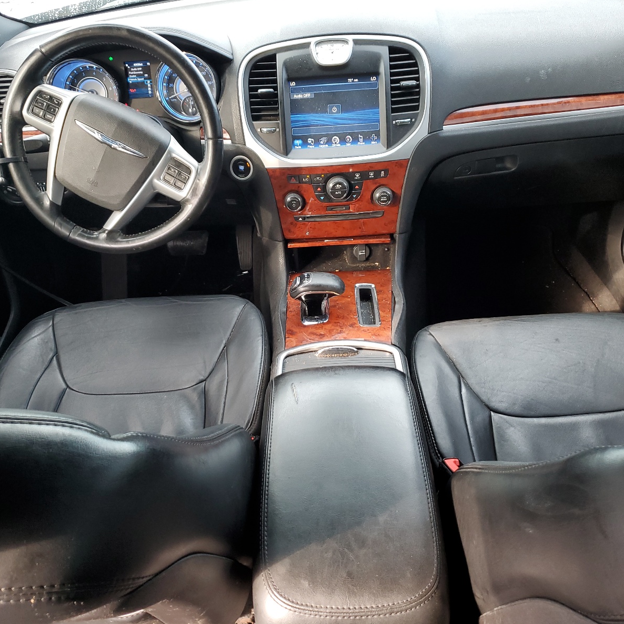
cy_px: 311
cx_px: 285
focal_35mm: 31
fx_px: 632
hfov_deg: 52.5
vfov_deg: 52.5
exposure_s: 1/60.2
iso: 61
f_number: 1.5
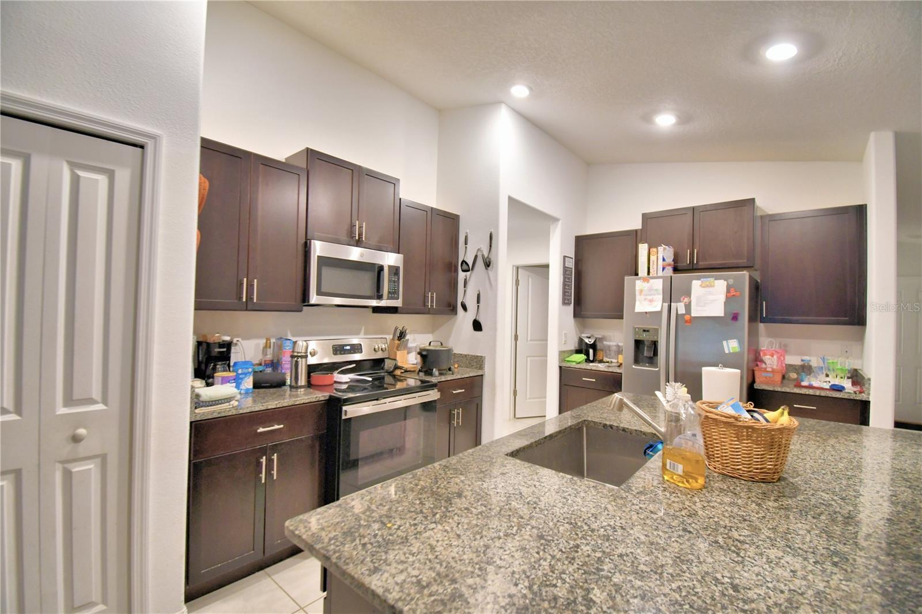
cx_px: 461
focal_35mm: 15
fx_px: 384
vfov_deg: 77.3
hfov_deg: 100.4
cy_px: 307
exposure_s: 1/30
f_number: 4.5
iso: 720
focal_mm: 10
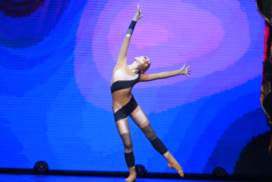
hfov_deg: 15.2
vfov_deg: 10.2
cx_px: 136
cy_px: 91
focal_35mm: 135
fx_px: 1020
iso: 2000
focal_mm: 135
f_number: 2.8
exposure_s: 1/500
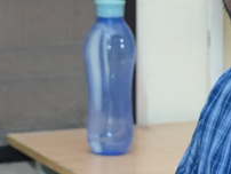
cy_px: 155
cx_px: 158
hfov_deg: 9.6
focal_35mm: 205
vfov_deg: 7.2
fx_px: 1370
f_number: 5
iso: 1250
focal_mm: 44
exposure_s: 1/160
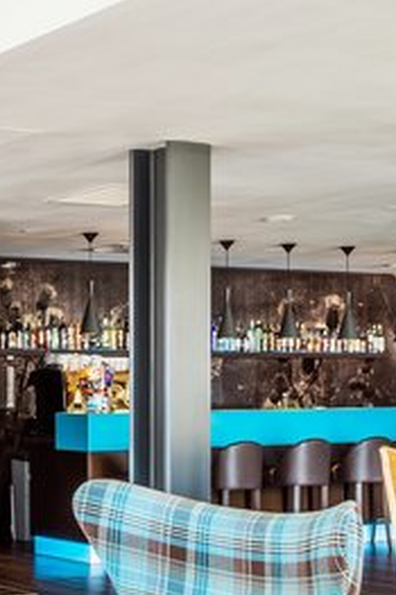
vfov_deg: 27.1
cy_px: 495
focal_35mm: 73
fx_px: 1206
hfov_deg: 16.2
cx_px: -278
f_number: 11
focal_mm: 24
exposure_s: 1.3
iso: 100
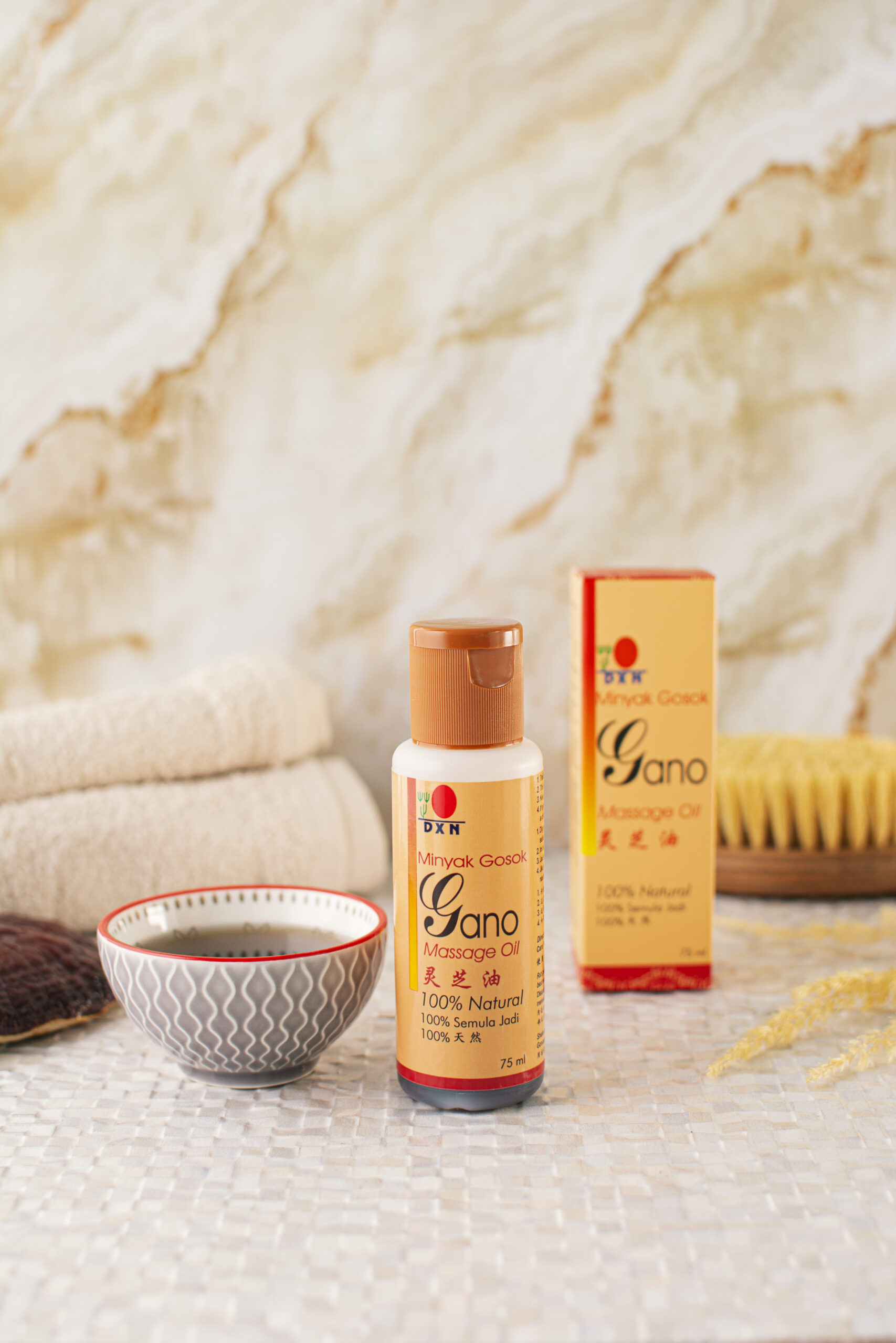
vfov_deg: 37.8
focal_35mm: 52
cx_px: 448
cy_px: 672
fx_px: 1960
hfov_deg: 25.8
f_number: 3.5
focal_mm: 35
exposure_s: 1/50
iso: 160
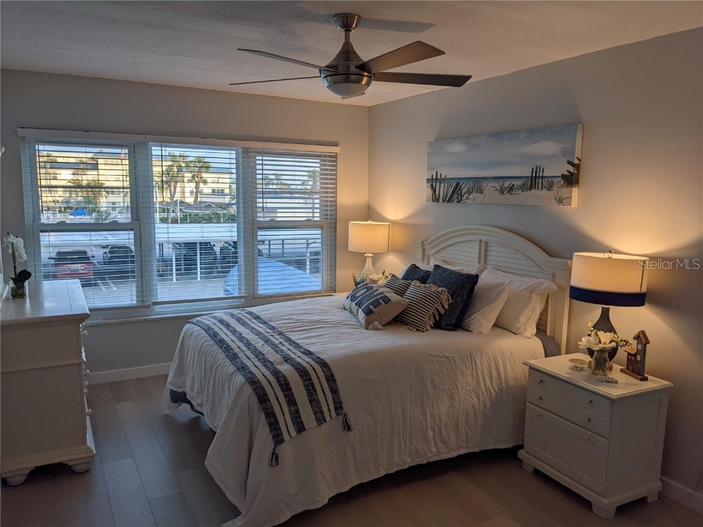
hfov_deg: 65.3
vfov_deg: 51.4
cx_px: 352
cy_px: 264
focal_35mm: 27
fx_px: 548
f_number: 1.73
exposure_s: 1/242
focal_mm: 4.38
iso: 45
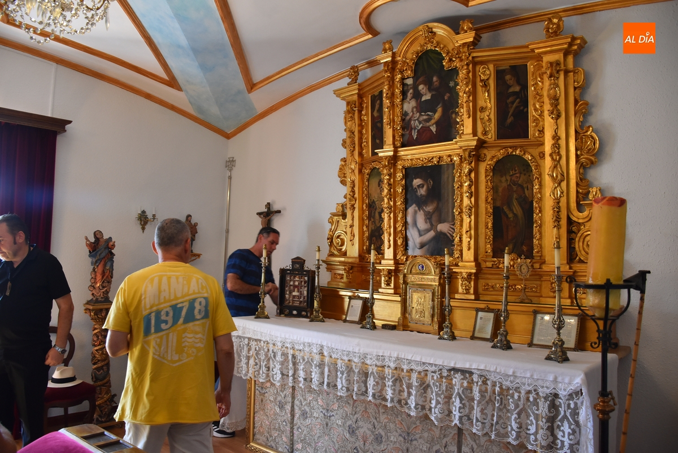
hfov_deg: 67.3
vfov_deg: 48.0
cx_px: 339
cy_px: 226
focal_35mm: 27
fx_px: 509
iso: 900
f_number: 3.5
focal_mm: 18
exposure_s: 1/60
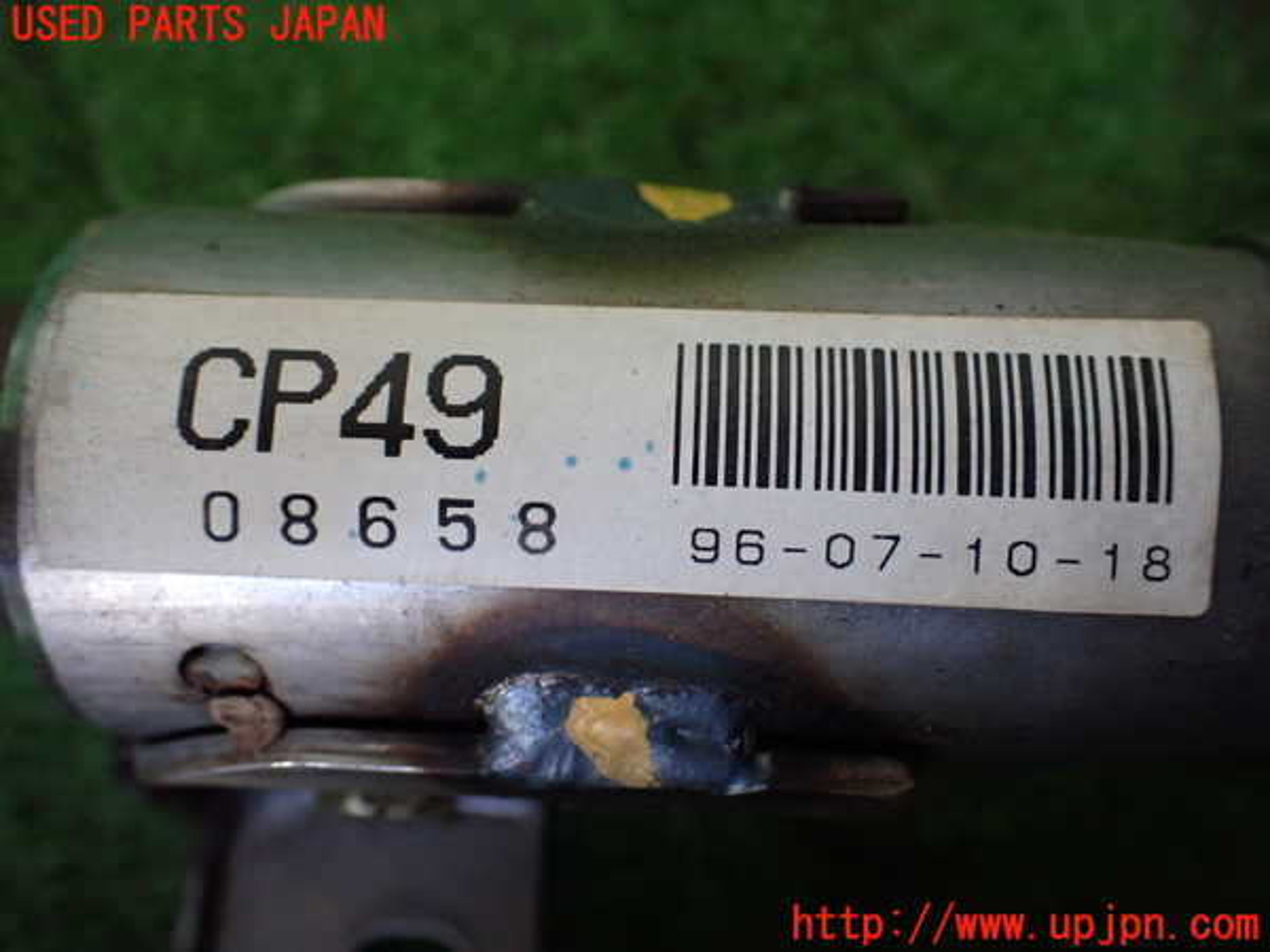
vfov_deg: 46.8
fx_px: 1101
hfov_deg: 60.0
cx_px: 635
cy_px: 476
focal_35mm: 30
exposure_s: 1/125
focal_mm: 5.4
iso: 640
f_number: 2.3
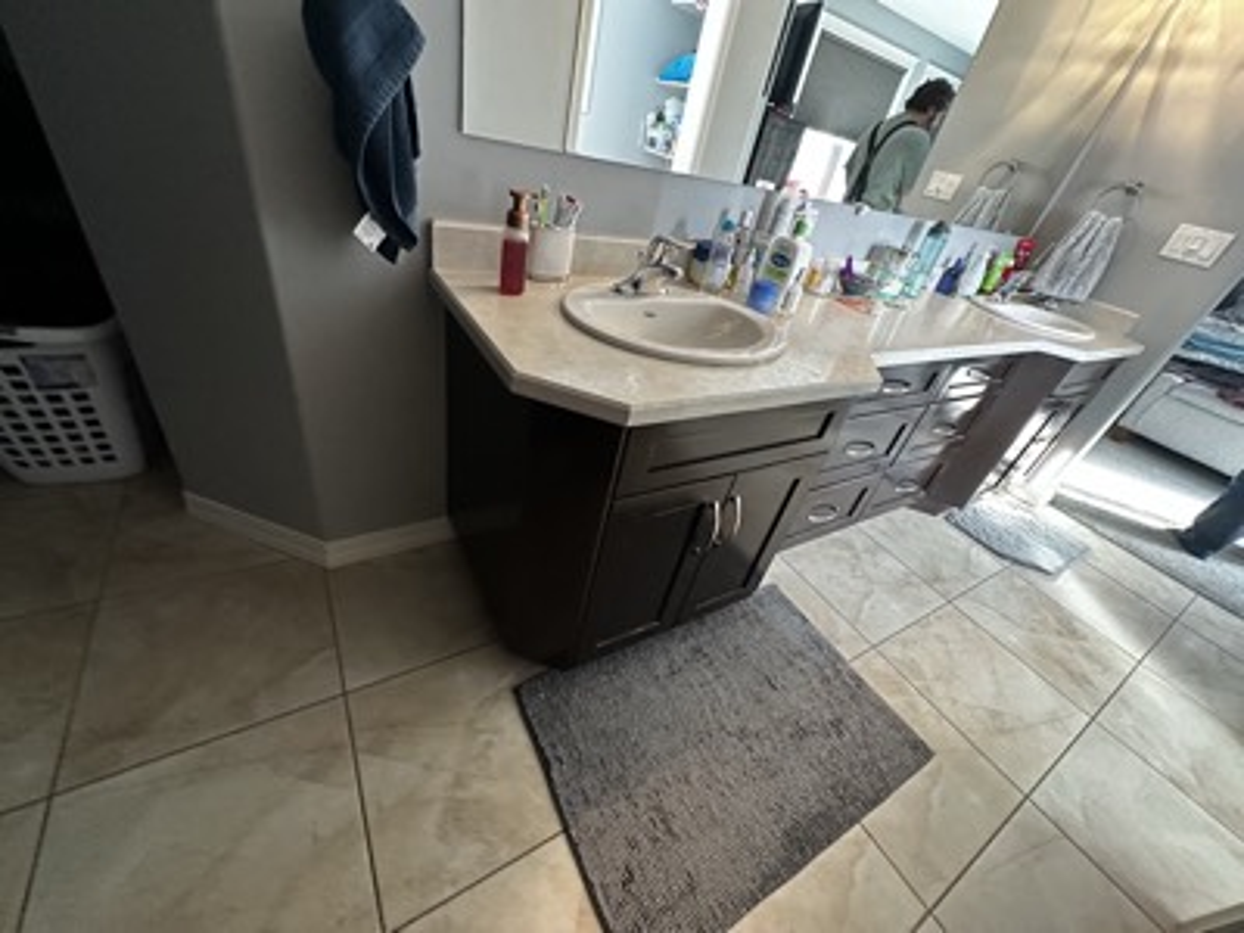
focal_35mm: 14
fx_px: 503
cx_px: 622
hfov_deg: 102.1
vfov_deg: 85.7
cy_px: 466
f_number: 2.2
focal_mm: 2.22
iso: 800
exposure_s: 1/60
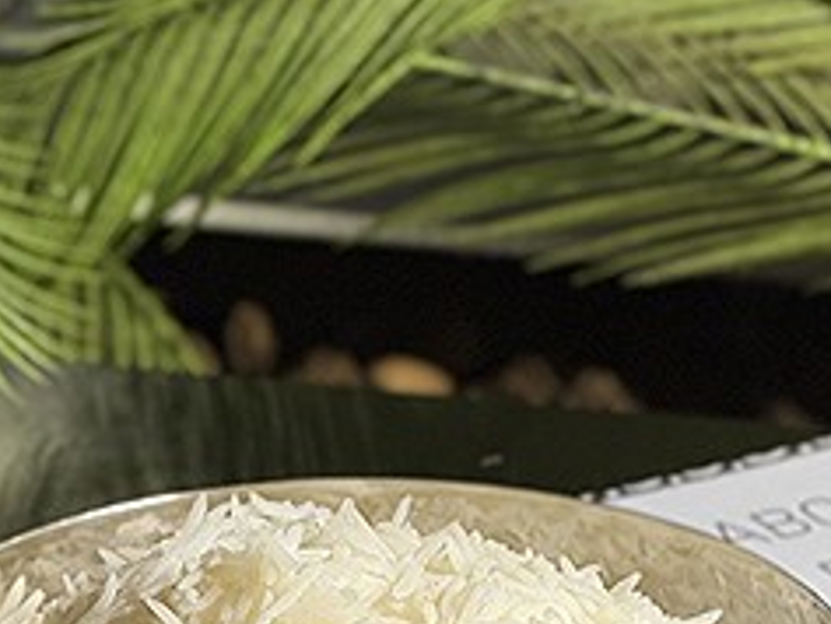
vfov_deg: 4.9
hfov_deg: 6.5
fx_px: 7302
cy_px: 484
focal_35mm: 304
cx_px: 333
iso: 200
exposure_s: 1/50
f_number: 2.8
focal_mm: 15.66
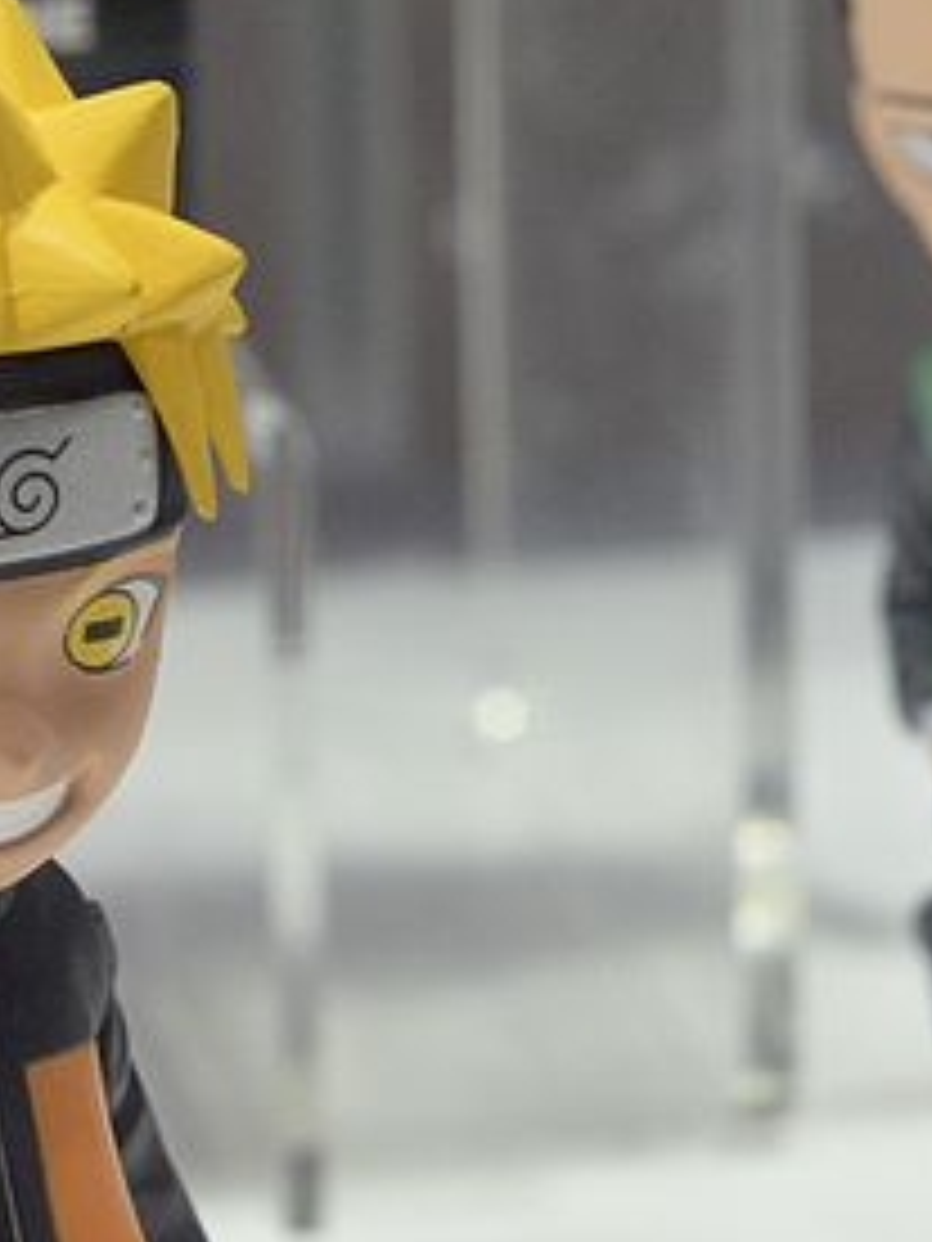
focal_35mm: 209
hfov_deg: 7.1
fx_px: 7503
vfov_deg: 9.4
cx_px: 18
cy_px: 1066
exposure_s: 1/160
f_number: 6.3
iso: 2000
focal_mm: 50
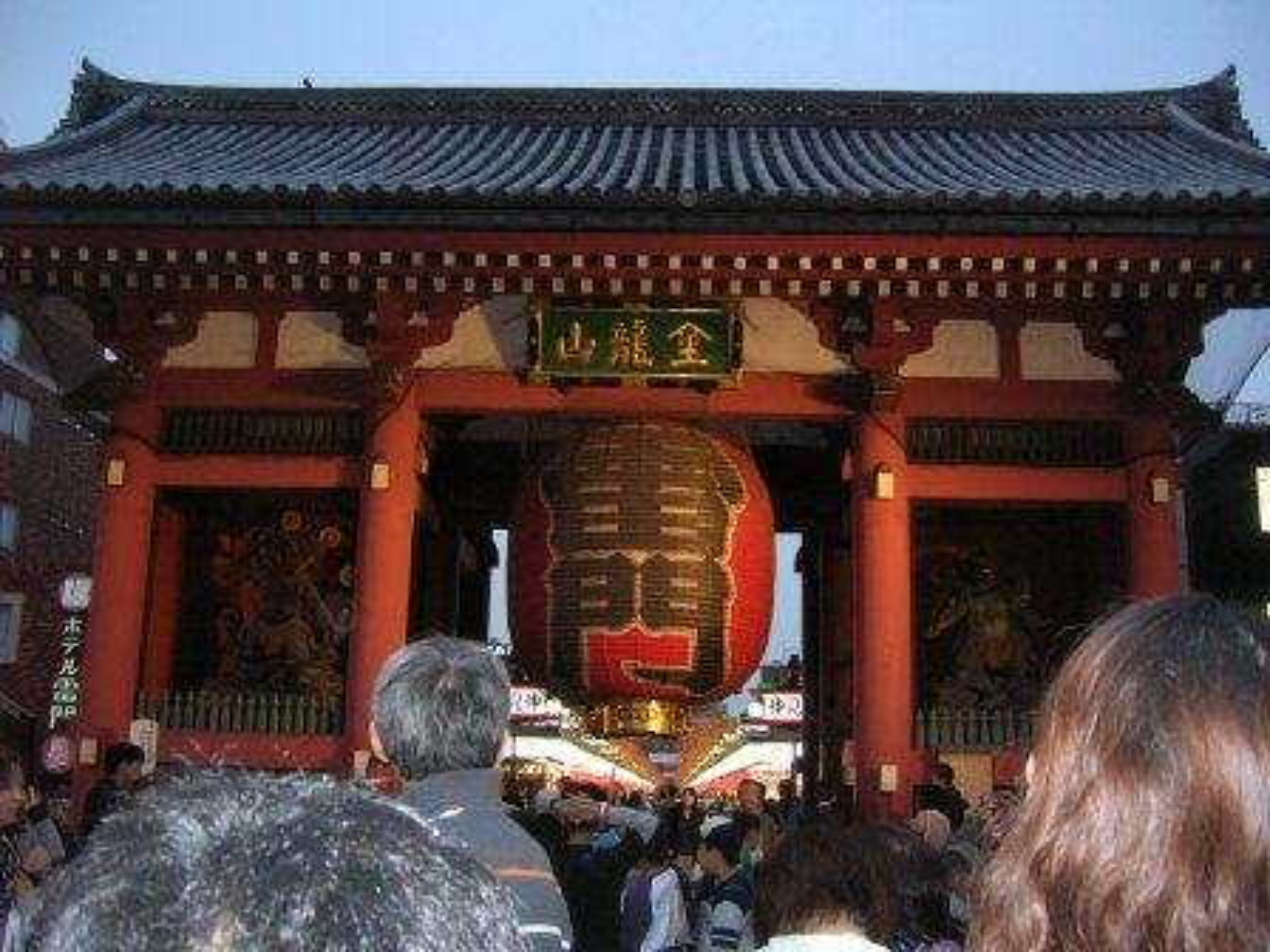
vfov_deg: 41.8
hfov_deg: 54.0
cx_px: 635
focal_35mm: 34
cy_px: 476
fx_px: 1247
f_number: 2.9
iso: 200
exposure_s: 1/60.1
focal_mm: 5.7
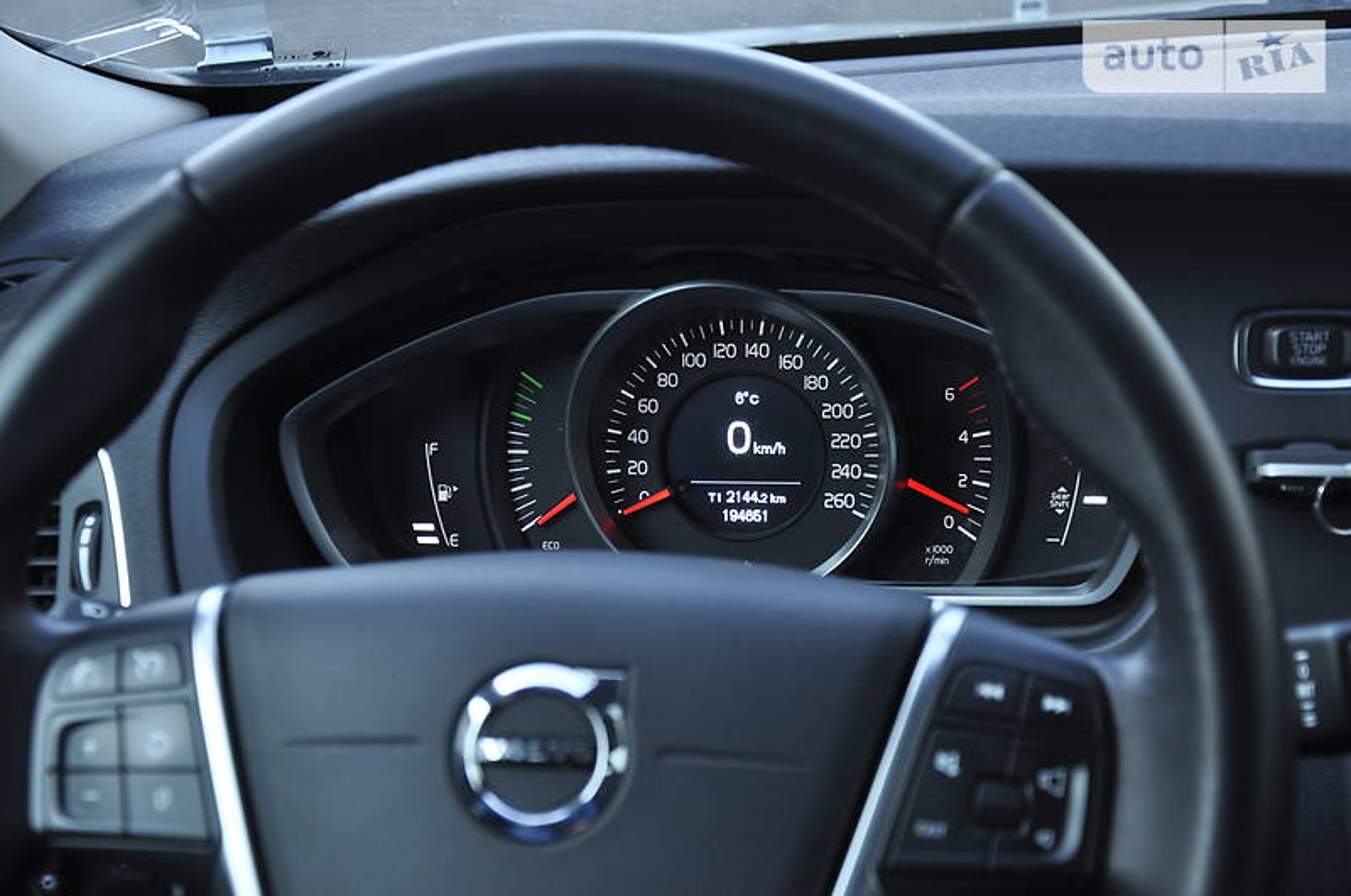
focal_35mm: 75
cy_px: 448
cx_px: 676
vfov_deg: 18.1
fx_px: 2811
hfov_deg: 27.0
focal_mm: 50
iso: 560
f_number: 5
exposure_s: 1/30
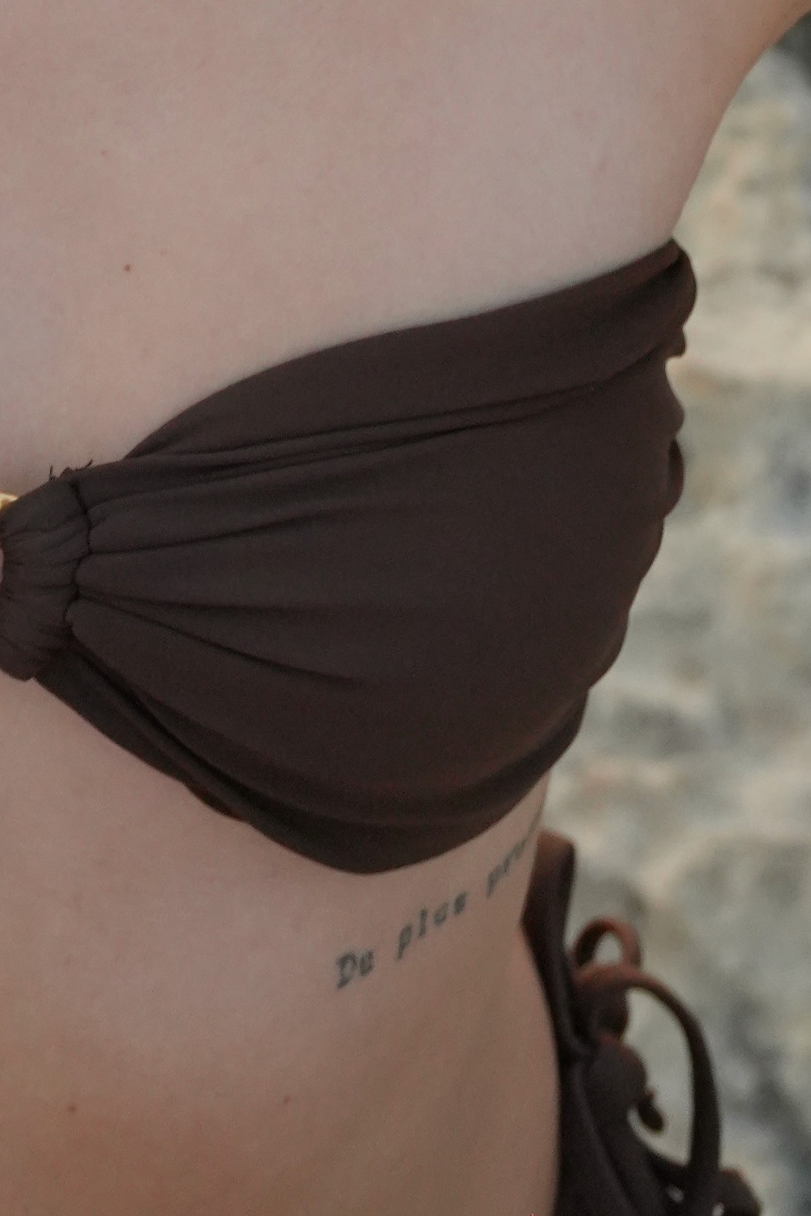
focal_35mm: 110
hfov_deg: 12.4
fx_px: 3702
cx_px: 2
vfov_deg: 15.8
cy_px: -1013
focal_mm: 19.8
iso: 800
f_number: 4
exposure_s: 1/160
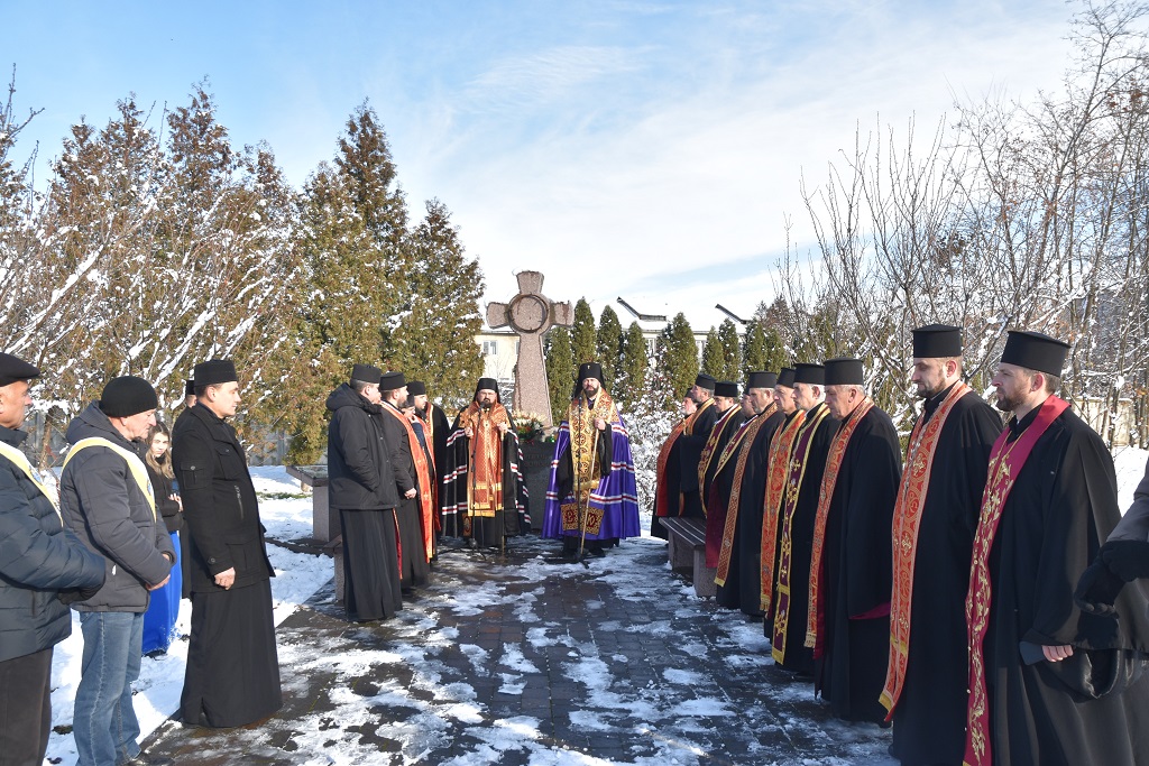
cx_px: 574
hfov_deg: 67.4
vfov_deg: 47.9
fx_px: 862
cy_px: 383
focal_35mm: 27
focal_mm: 18
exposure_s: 1/250
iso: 200
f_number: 8
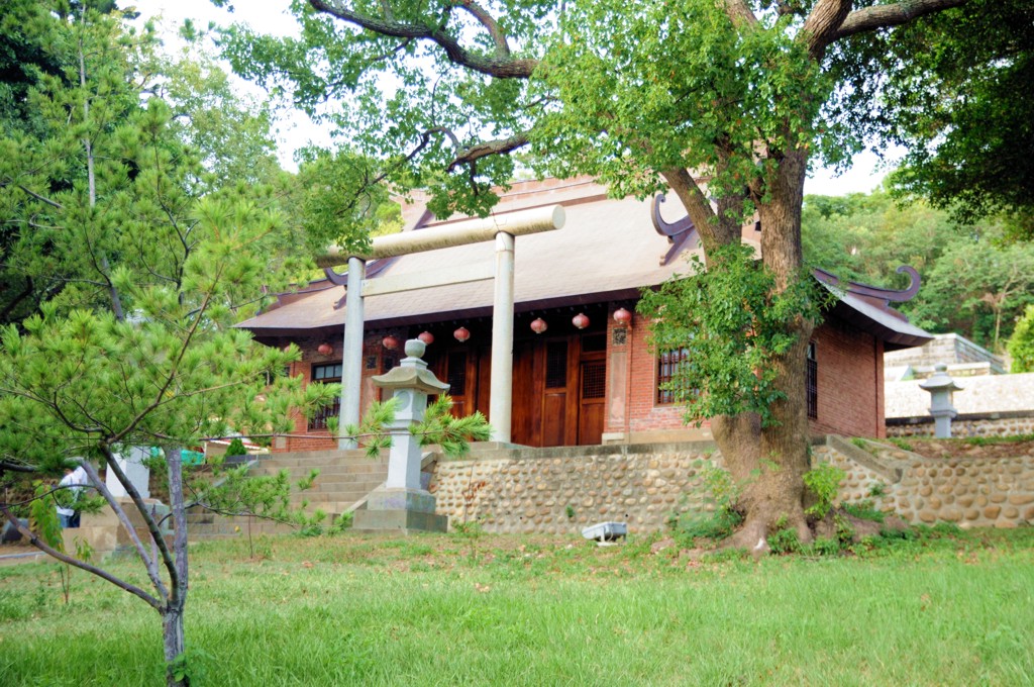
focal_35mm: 48
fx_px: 1377
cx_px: 517
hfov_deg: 41.2
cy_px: 344
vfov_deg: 28.0
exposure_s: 1/320
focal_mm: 32
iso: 640
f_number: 2.8
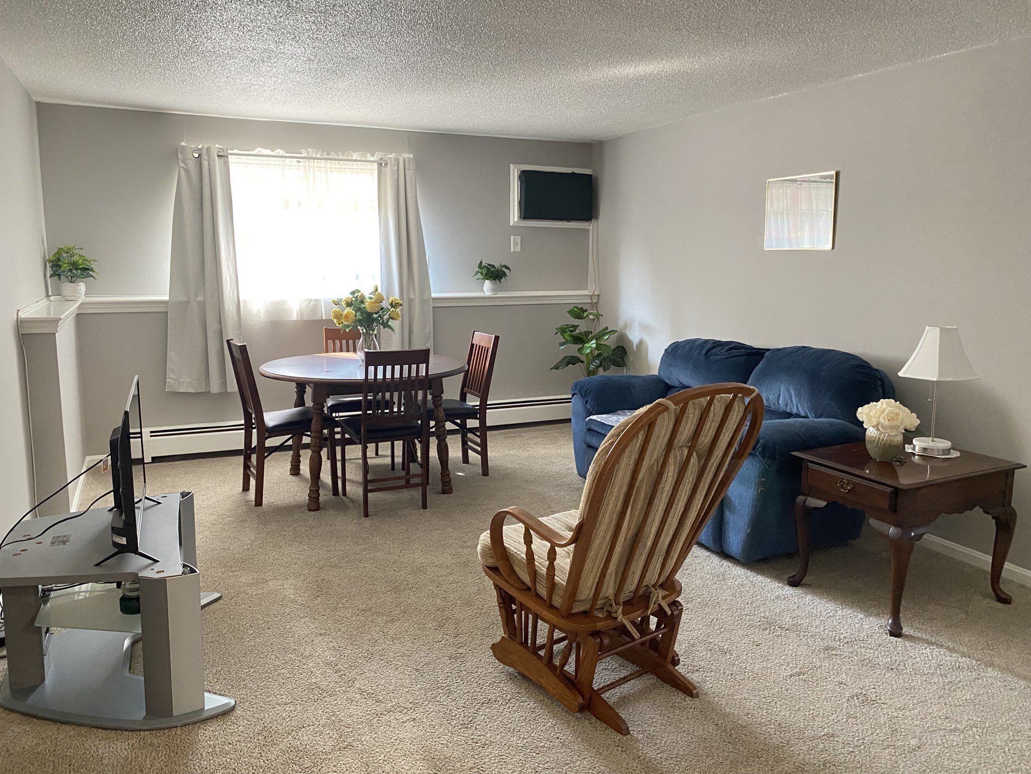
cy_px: 387
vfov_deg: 53.1
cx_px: 516
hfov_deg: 67.3
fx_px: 774
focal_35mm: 26
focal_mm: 4.25
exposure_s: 1/60
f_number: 1.8
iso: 400
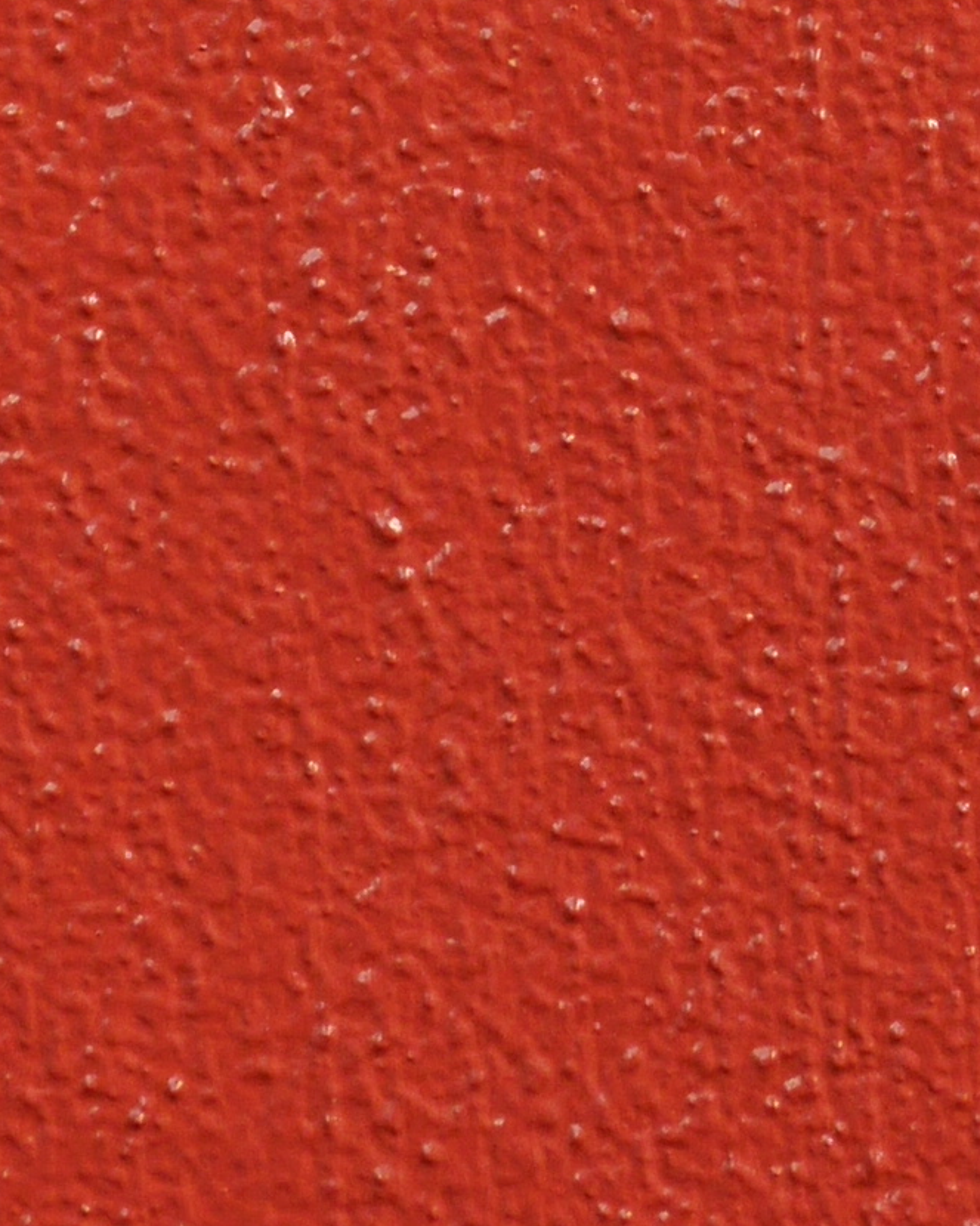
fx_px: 7869
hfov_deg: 7.1
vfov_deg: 8.5
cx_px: 820
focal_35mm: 217
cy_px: -1217
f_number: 6.3
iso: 200
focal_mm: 20
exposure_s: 1/60
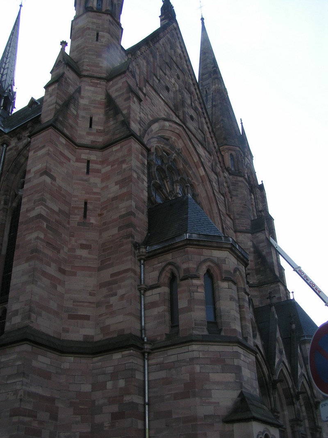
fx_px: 480
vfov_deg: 49.0
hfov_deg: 37.7
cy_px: 219
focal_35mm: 38
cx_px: 164
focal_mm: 5.8
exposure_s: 1/160
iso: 50
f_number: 5.6
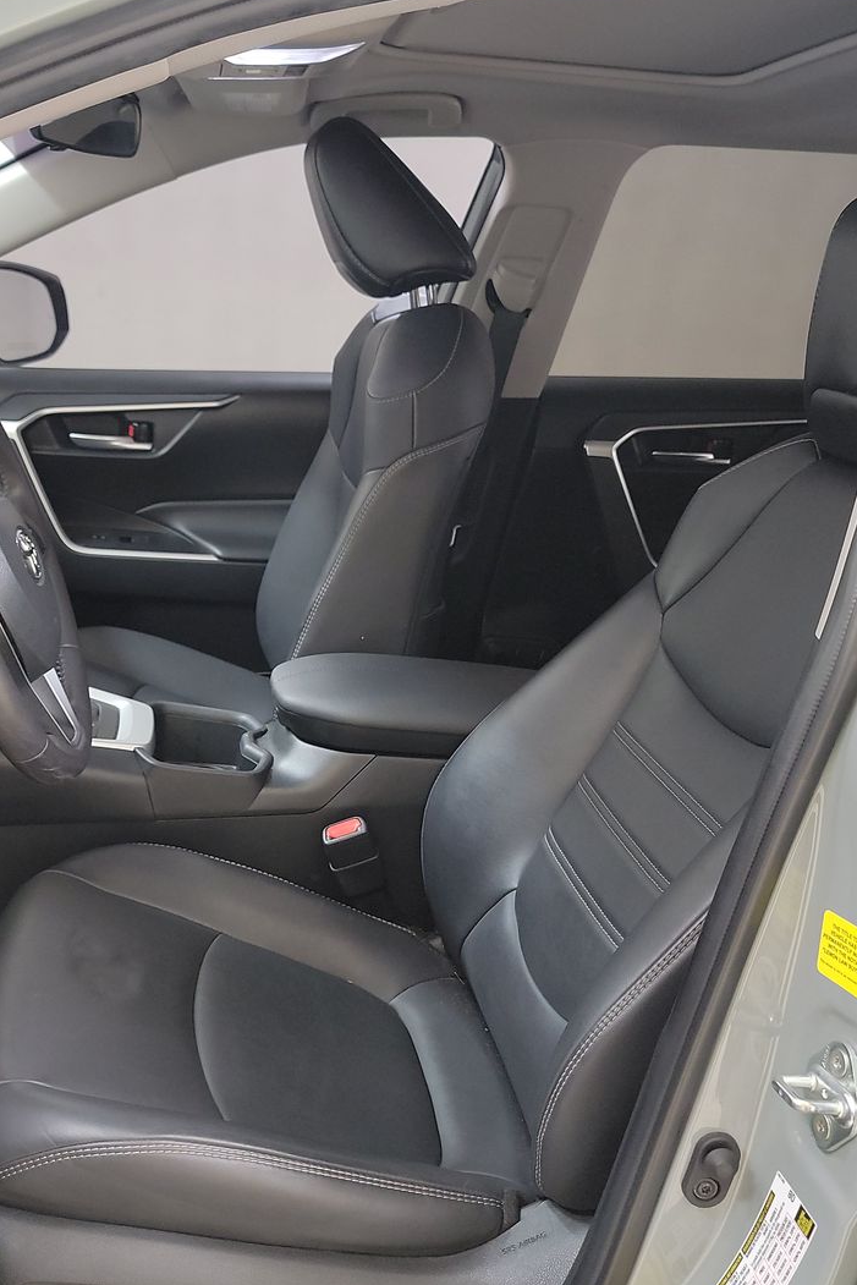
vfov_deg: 50.7
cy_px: 642
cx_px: 252
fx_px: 1356
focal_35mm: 38
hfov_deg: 34.6
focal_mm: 6.7
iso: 350
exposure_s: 1/59
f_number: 1.8
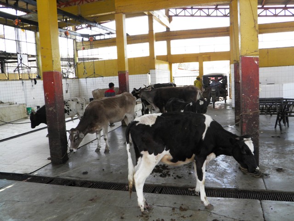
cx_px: 147
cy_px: 110
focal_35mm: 30
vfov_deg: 46.8
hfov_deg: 60.0
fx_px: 255
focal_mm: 5.5
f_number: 3.3
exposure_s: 1/60
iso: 50
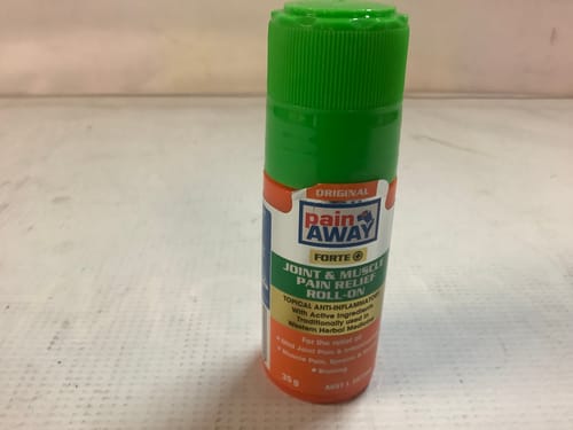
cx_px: 286
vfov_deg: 45.4
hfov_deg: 58.4
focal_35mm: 31
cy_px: 215
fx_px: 513
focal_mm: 3.3
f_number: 2.4
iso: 160
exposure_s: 1/50
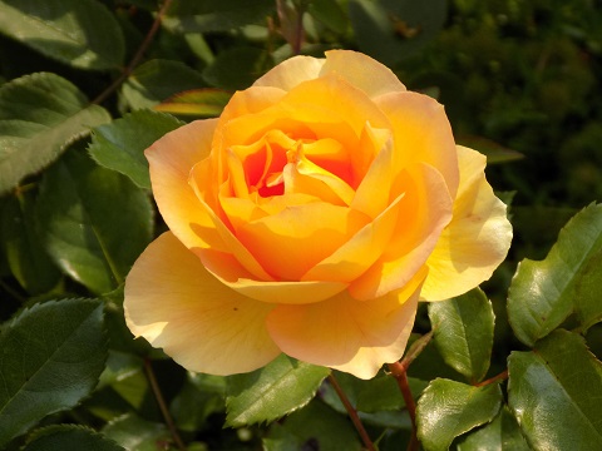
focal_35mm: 217
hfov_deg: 9.1
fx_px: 3774
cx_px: 301
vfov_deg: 6.8
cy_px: 226
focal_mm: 38.6
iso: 80
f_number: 5.5
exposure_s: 1/320
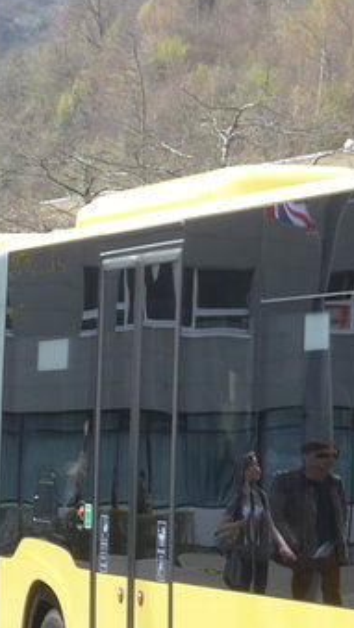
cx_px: 854
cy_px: 395
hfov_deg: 5.5
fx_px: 3533
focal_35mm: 212
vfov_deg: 10.2
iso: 80
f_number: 3.4
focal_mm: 11.3
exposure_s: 1/320
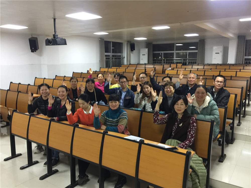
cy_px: 94
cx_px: 126
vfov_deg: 48.2
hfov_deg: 61.7
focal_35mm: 29
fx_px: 210
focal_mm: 4.15
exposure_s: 1/10
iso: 125
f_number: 2.2
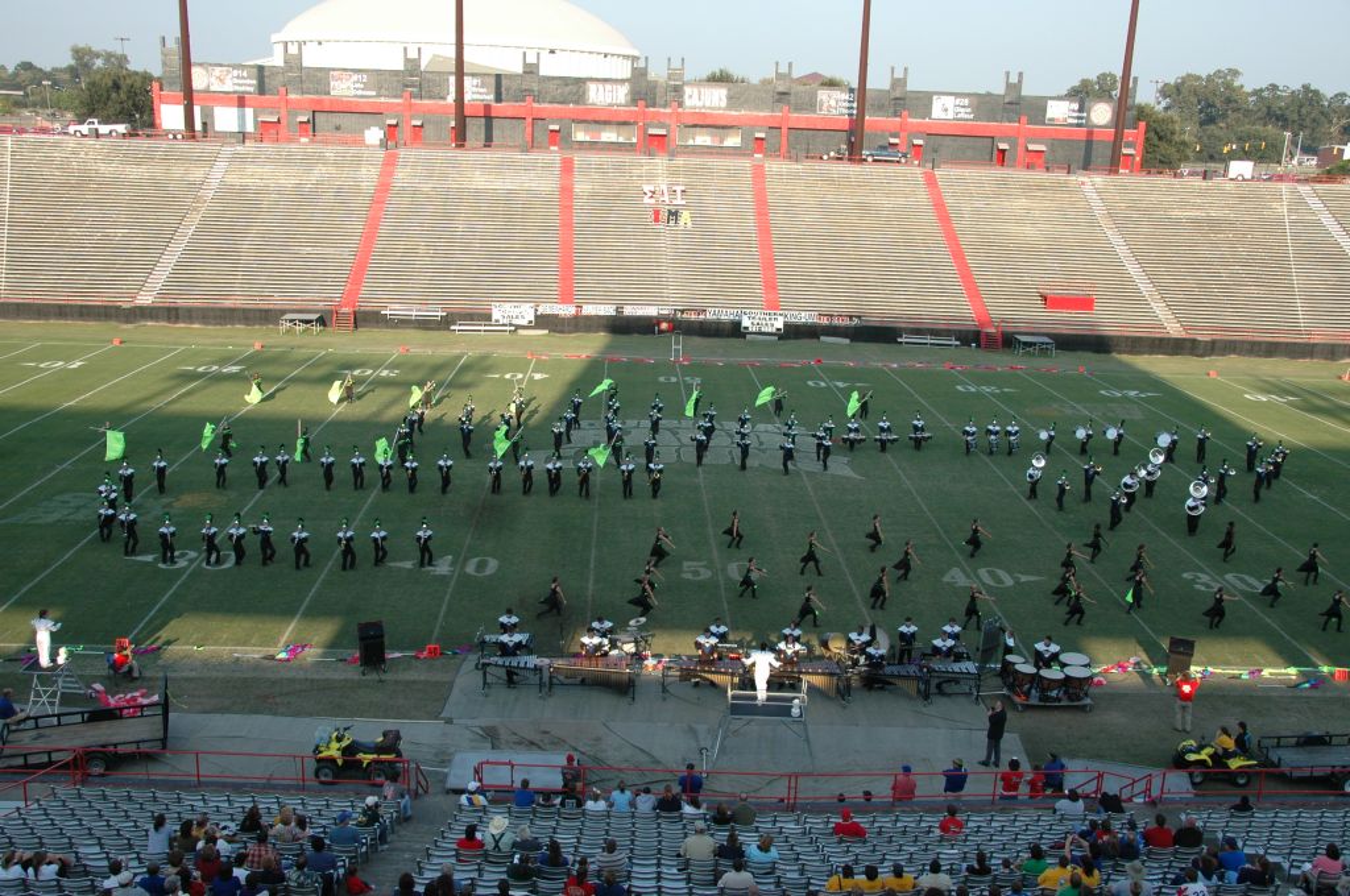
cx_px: 675
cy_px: 448
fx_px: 1348
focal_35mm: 36
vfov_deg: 36.8
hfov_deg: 53.2
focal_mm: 24
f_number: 7.1
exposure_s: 1/200
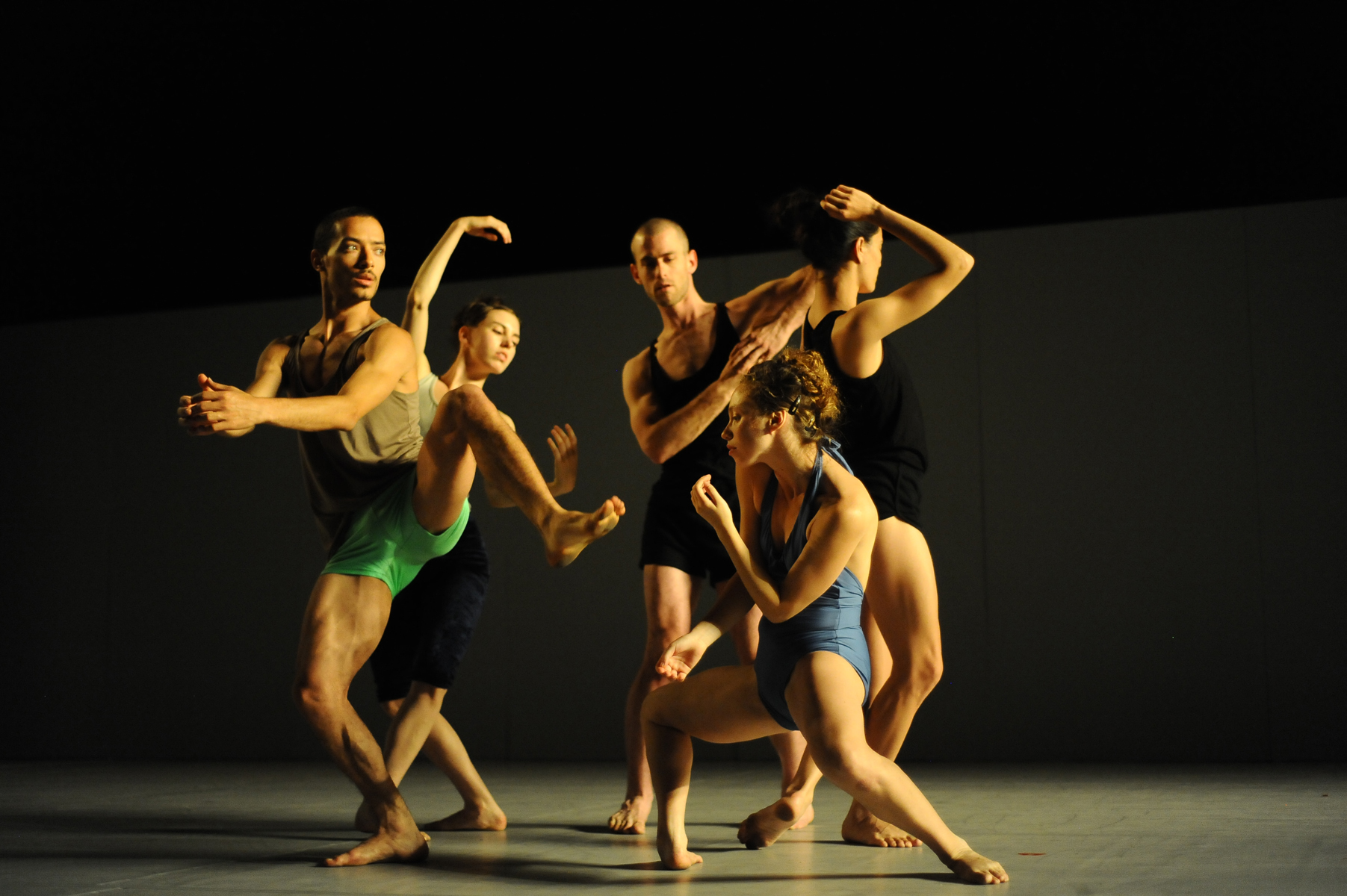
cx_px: 674
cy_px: 448
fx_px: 1870
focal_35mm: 50
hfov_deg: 39.6
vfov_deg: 27.0
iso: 5000
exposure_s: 1/400
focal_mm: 50
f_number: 1.8
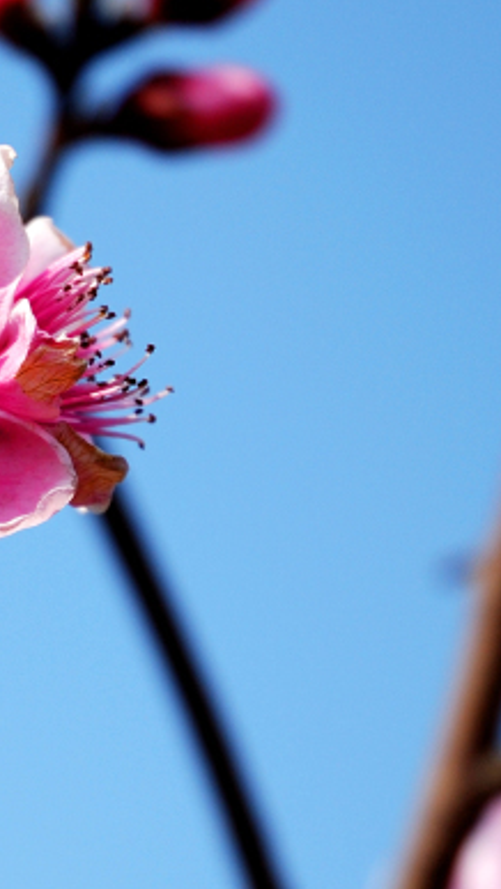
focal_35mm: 291
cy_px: 587
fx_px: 6865
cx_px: -216
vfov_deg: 7.4
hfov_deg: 4.2
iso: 100
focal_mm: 70
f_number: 4.5
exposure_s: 1/640
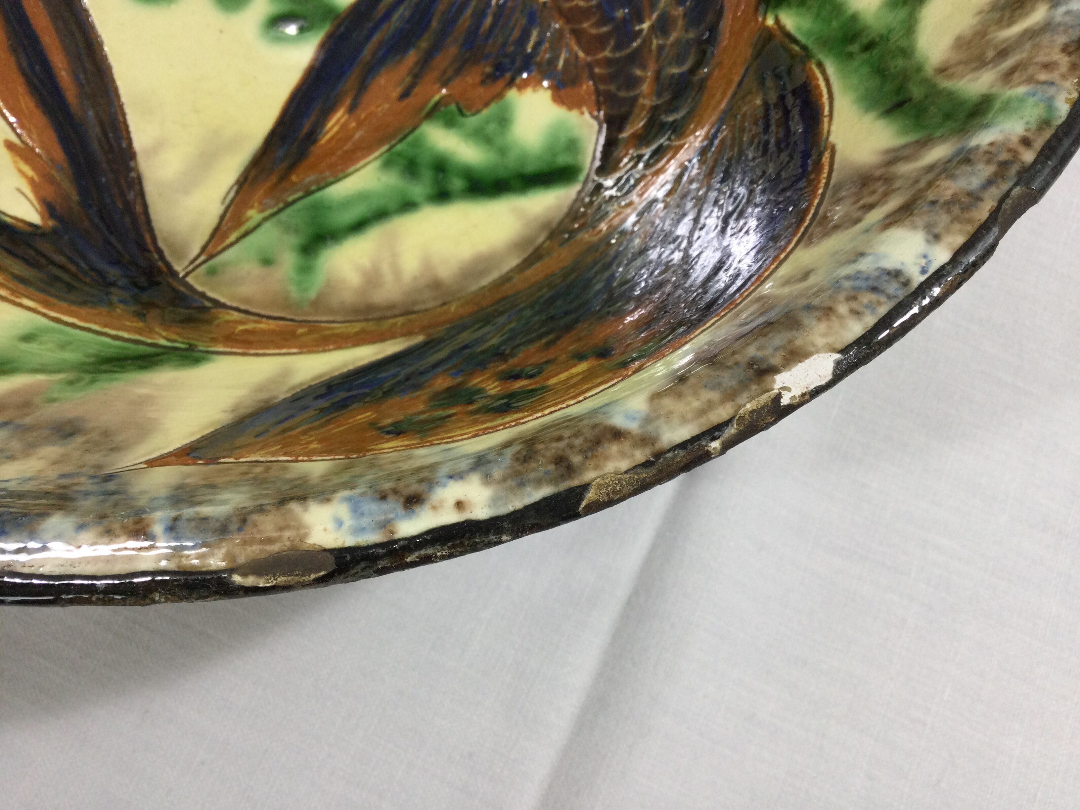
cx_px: 540
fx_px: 967
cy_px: 405
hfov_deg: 58.4
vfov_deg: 45.4
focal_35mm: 31
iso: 50
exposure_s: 1/100
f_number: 2.4
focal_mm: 3.3
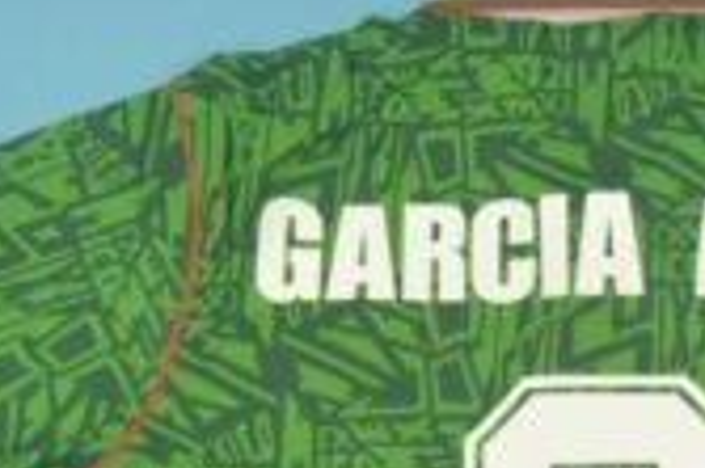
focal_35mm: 108
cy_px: 734
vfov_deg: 12.0
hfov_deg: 18.8
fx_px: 2113
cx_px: 557
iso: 200
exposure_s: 1/125
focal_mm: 20
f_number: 3.8
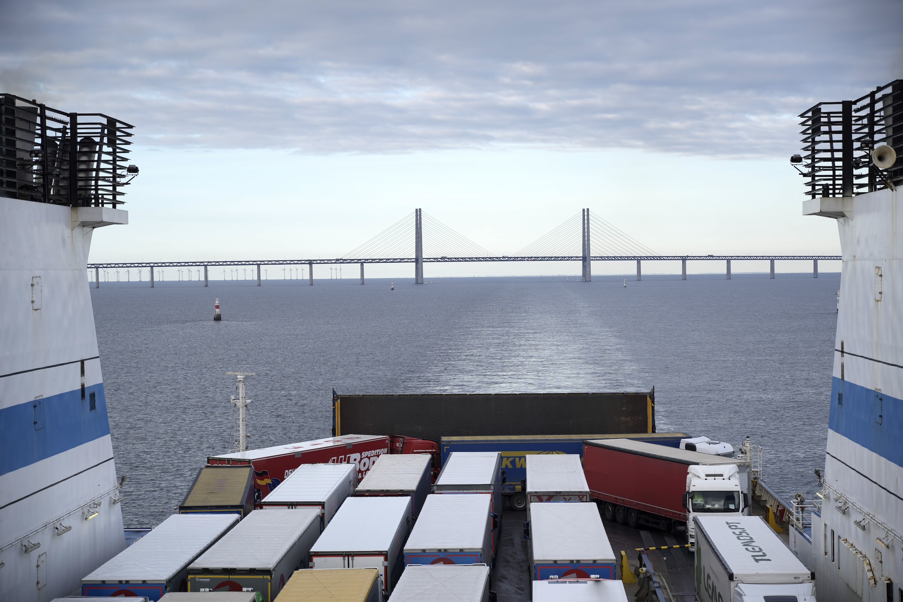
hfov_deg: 28.8
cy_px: 301
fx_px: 1756
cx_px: 452
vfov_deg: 19.5
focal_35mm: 70
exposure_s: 1/800
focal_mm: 70
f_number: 4
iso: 100
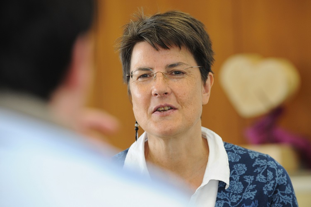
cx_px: 156
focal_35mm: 150
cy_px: 104
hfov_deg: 13.7
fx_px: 1295
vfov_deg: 9.1
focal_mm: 150
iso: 1600
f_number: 3.5
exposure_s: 1/100
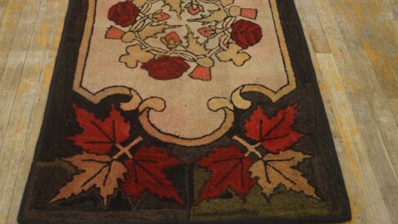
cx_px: 190
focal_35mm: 46
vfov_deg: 26.0
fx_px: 482
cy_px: 73
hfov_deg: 44.9
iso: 2000
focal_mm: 23
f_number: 4
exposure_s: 1/160
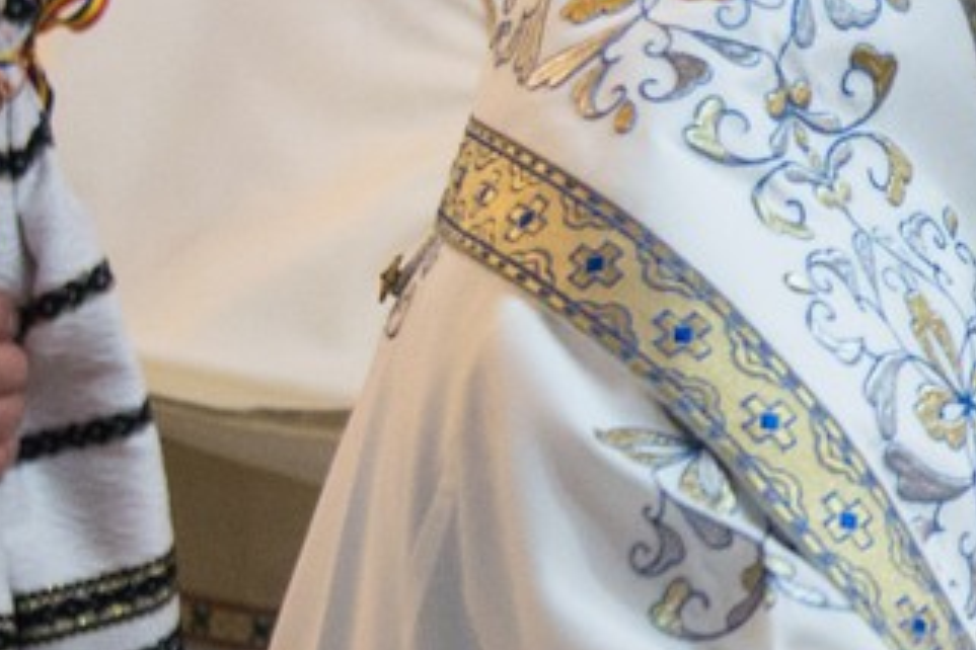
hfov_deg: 7.3
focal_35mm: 277
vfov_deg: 5.0
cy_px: 213
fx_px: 7509
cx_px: 1573
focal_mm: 62
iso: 2000
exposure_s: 1/80
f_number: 4.8
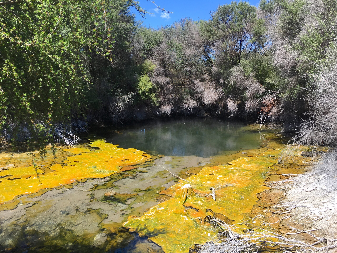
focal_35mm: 29
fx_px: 282
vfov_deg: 48.2
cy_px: 126
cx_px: 168
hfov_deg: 61.7
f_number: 2.2
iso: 25
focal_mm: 4.15
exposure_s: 1/680
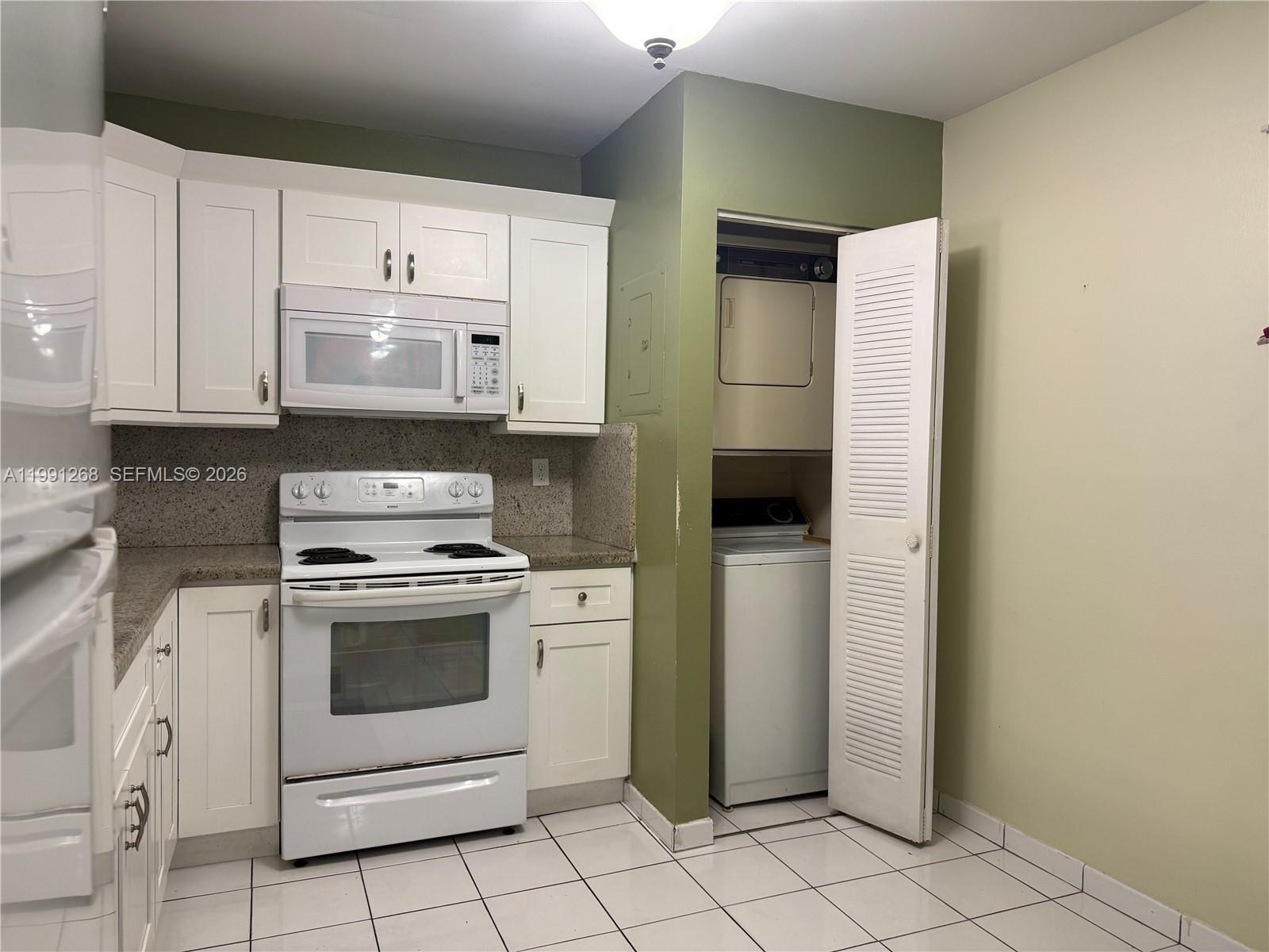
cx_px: 634
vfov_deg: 56.8
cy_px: 476
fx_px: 880
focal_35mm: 24
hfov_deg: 71.6
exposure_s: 1/60
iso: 125
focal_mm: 6.76
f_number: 1.78
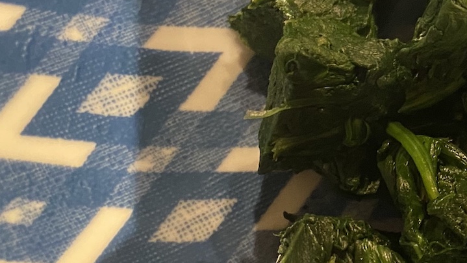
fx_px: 966
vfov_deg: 15.5
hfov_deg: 24.5
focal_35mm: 78
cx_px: 565
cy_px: 121
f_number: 1.8
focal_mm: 4.25
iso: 400
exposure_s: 1/33
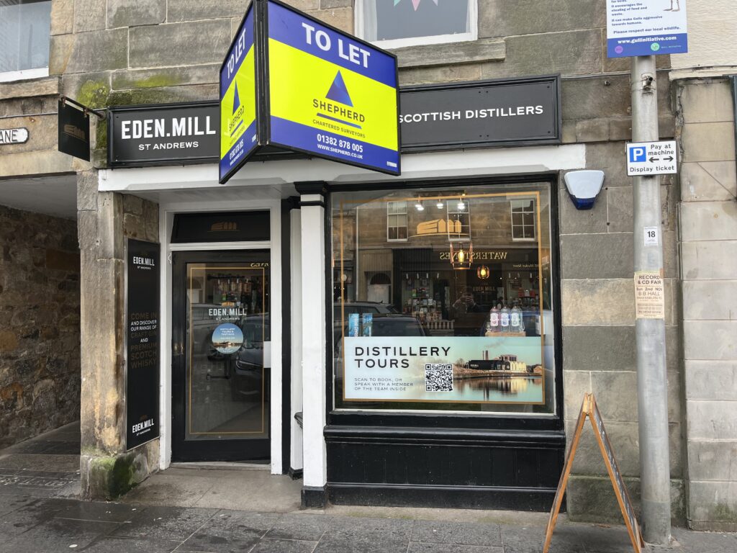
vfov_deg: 53.1
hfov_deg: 67.3
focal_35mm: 26
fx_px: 554
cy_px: 276
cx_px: 368
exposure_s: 1/319
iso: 50
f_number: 1.6
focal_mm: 5.1
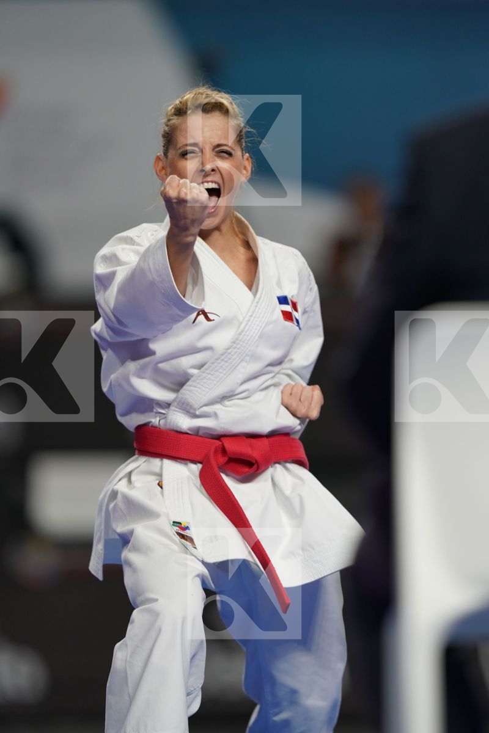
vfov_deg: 5.2
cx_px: 244
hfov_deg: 3.4
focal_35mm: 400
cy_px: 366
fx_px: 8149
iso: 800
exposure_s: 1/500
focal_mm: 400
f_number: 2.8
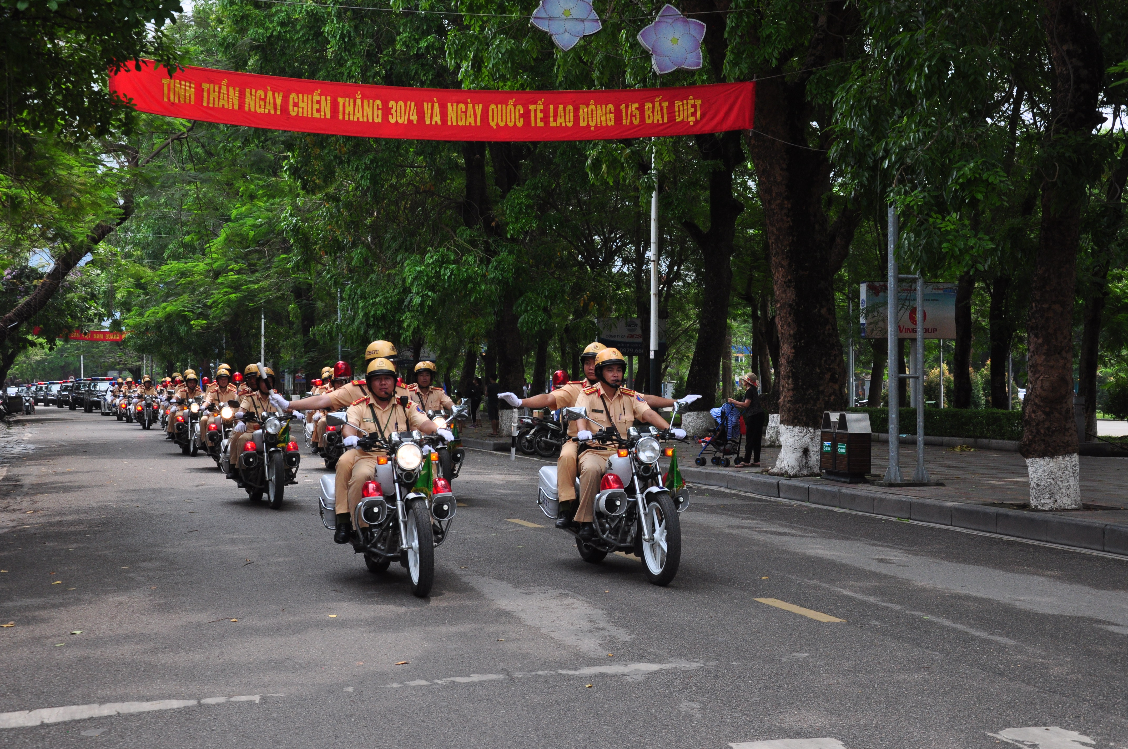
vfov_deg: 26.4
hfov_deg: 38.9
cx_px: 564
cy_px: 374
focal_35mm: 51
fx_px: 1596
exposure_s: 1/500
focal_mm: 34
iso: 500
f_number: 6.3
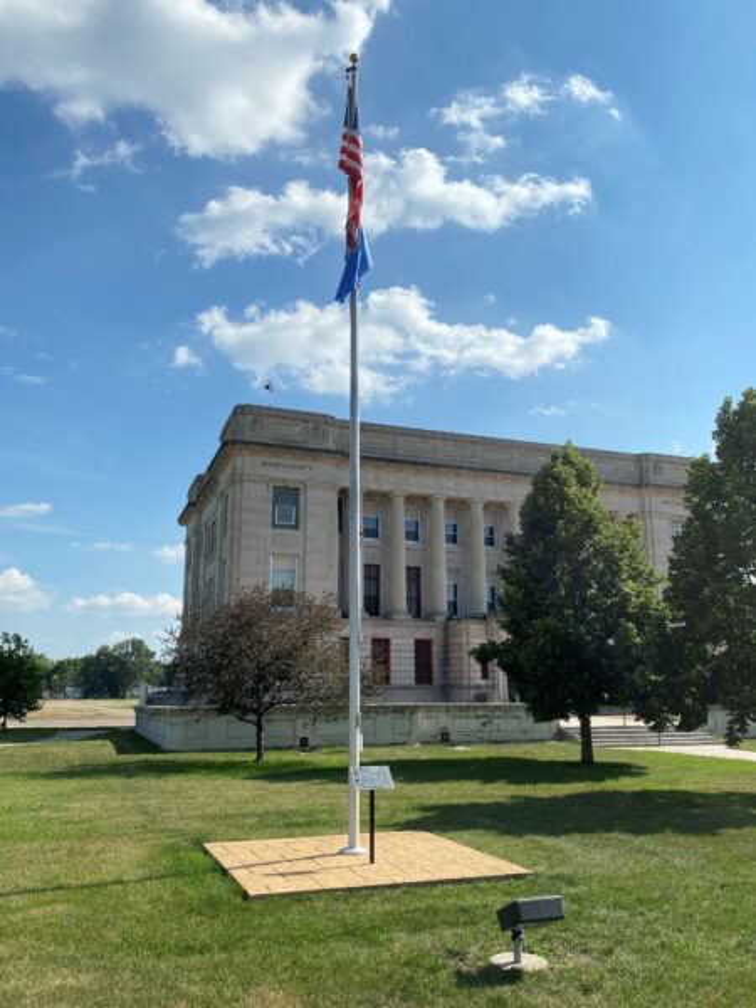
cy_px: 504
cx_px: 378
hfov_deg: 53.1
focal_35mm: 26
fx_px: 757
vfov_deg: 67.3
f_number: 1.8
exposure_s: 1/4808
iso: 32
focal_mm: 4.25
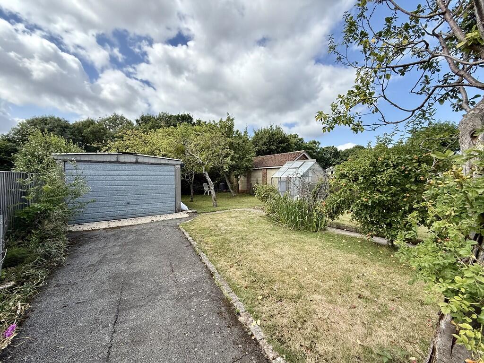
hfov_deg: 102.1
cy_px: 182
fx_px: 196
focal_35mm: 14
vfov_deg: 85.7
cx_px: 242
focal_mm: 2.22
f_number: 2.2
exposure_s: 1/1339
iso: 64
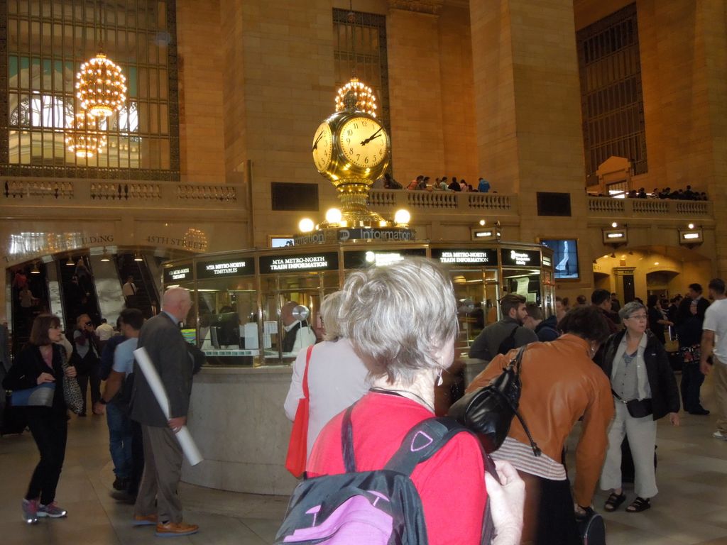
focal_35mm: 35
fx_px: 735
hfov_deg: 52.6
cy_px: 272
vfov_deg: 40.7
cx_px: 364
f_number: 3.7
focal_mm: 6.3
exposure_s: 1/30
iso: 640
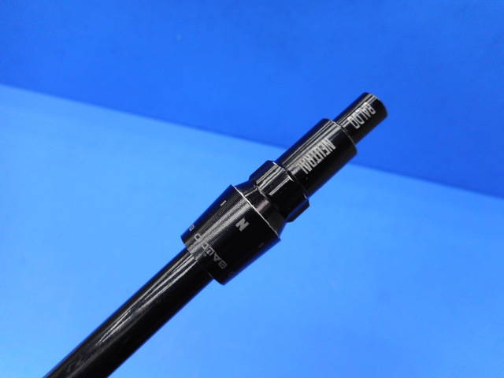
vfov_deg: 54.9
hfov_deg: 69.4
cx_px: 252
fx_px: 364
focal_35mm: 25
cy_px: 189
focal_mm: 4.5
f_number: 3.7
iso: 100
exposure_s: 1/30
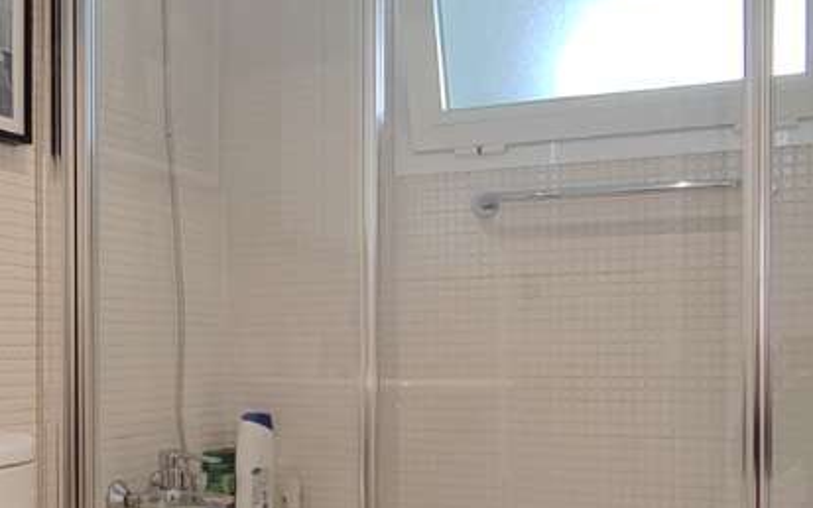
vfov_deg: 25.6
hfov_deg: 39.0
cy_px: 365
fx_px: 1108
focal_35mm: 50
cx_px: 183
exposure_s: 1/33
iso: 400
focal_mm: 2.16
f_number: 2.2
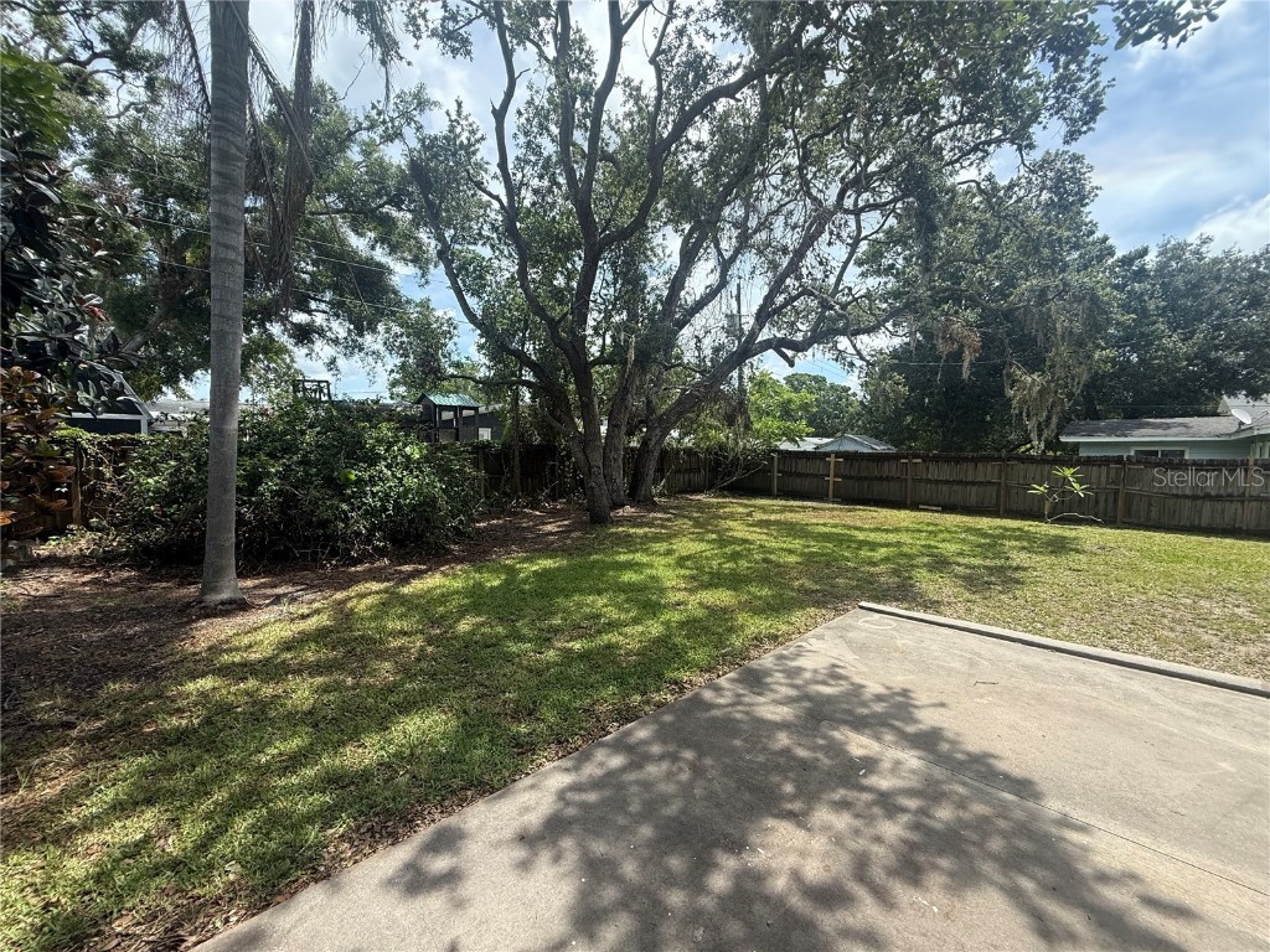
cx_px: 635
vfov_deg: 85.7
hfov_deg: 102.1
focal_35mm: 14
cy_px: 476
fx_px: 514
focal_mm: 2.22
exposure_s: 1/830
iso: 64
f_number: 2.2
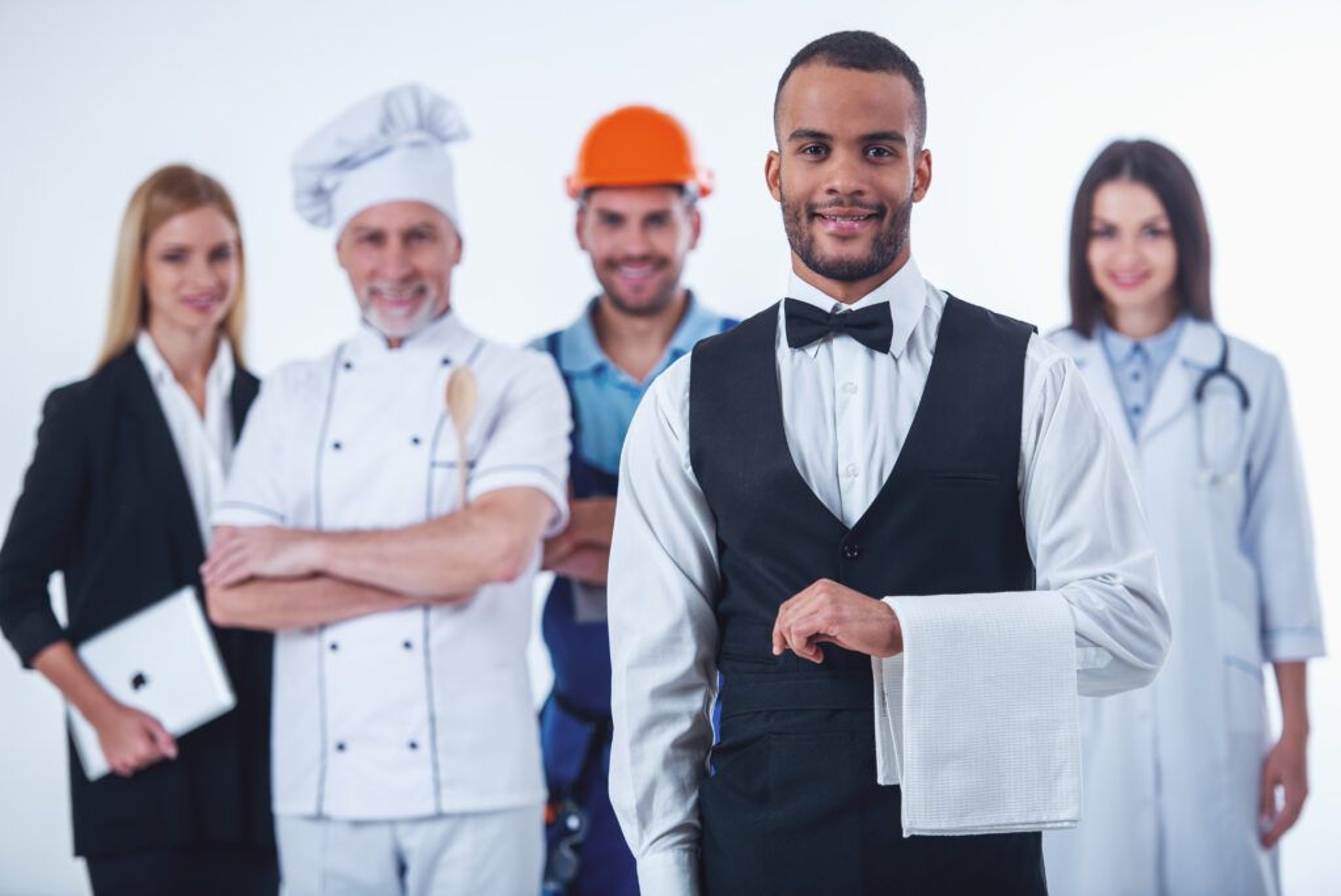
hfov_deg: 15.2
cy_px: 448
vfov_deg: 10.2
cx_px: 670
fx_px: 5031
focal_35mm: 135
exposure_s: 1/160
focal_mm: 135
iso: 100
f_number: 3.2
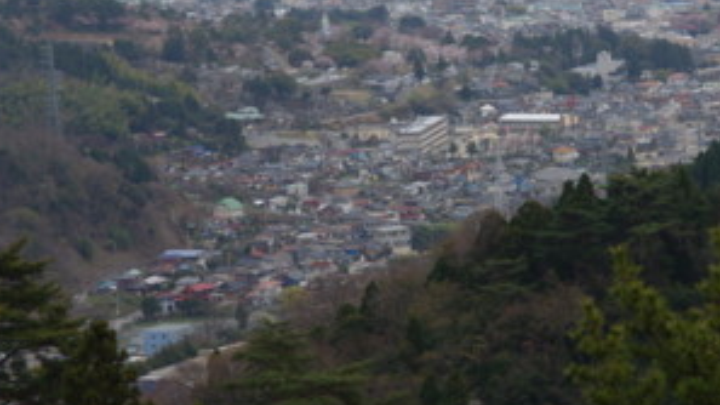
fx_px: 3398
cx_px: 429
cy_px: 141
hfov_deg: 12.1
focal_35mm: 178
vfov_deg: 6.8
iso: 100
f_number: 8
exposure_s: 1/180
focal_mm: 75
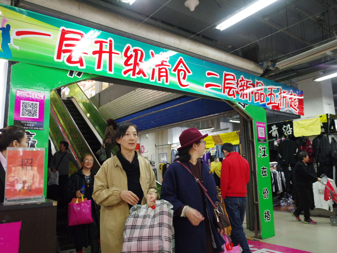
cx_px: 168
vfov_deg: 51.4
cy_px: 126
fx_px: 263
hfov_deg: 65.3
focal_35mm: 27
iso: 6400
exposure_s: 1/100
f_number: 4.5
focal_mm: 35
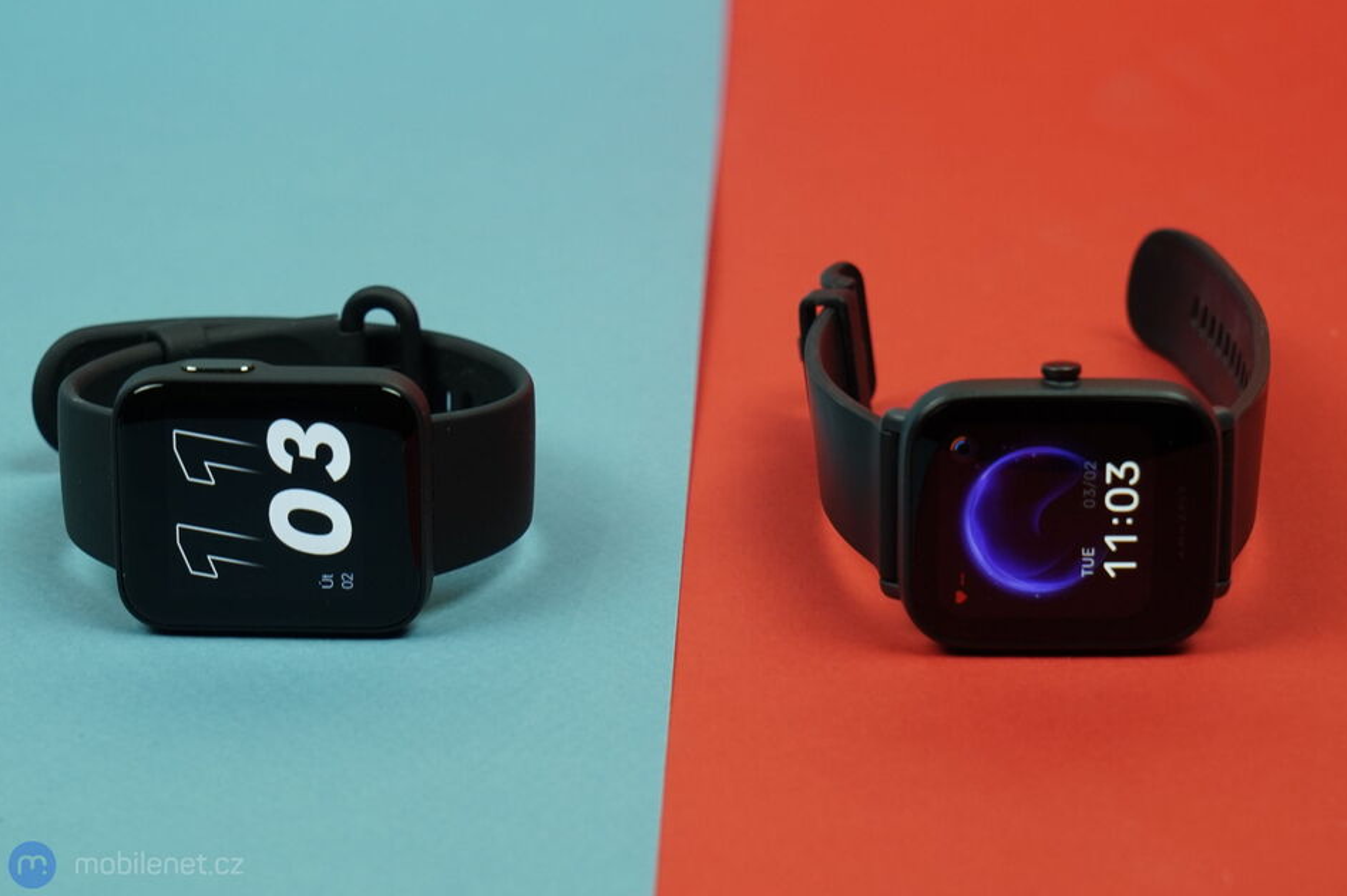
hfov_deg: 31.9
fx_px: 2356
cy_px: 452
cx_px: 674
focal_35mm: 63
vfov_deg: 21.6
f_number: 8
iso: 1600
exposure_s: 1/160
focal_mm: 62
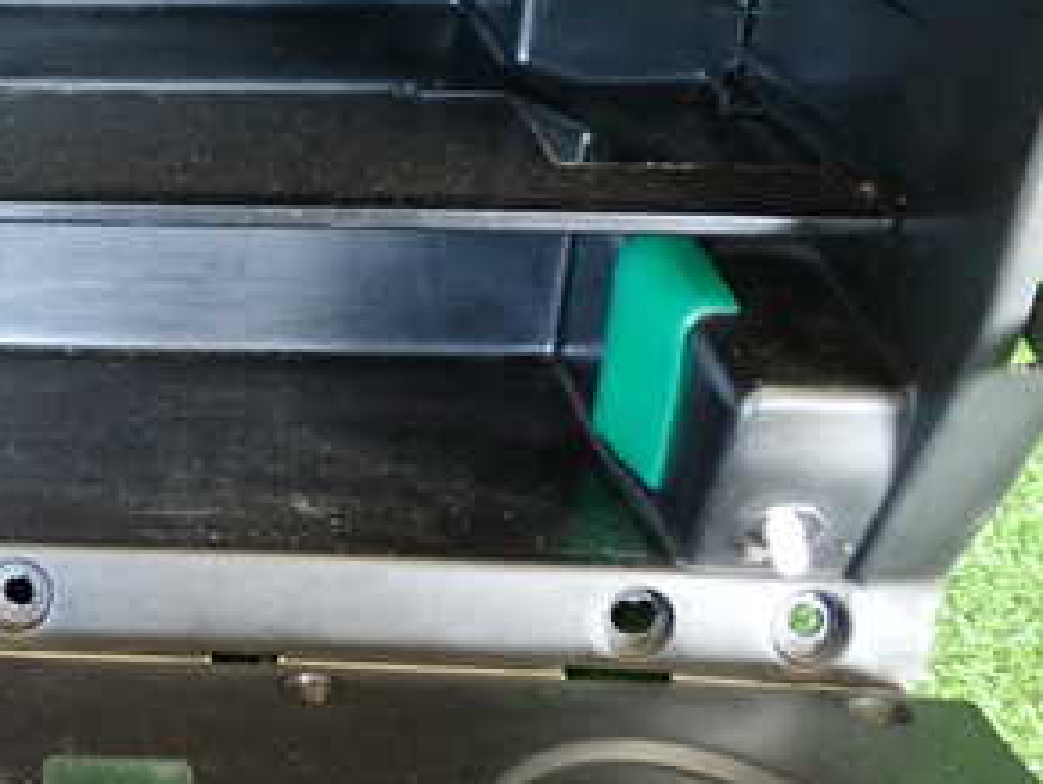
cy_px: 511
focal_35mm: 62
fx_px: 1870
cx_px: -29
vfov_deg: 23.6
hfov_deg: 28.9
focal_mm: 5.4
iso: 800
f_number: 2.3
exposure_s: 1/30
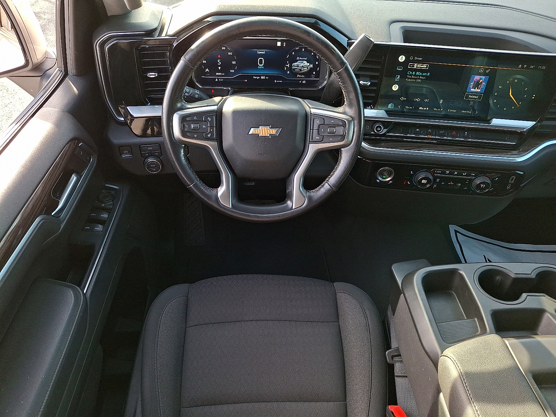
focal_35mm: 25
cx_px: 278
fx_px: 402
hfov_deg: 69.4
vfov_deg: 54.9
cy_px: 208
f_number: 1.8
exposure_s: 1/141
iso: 30
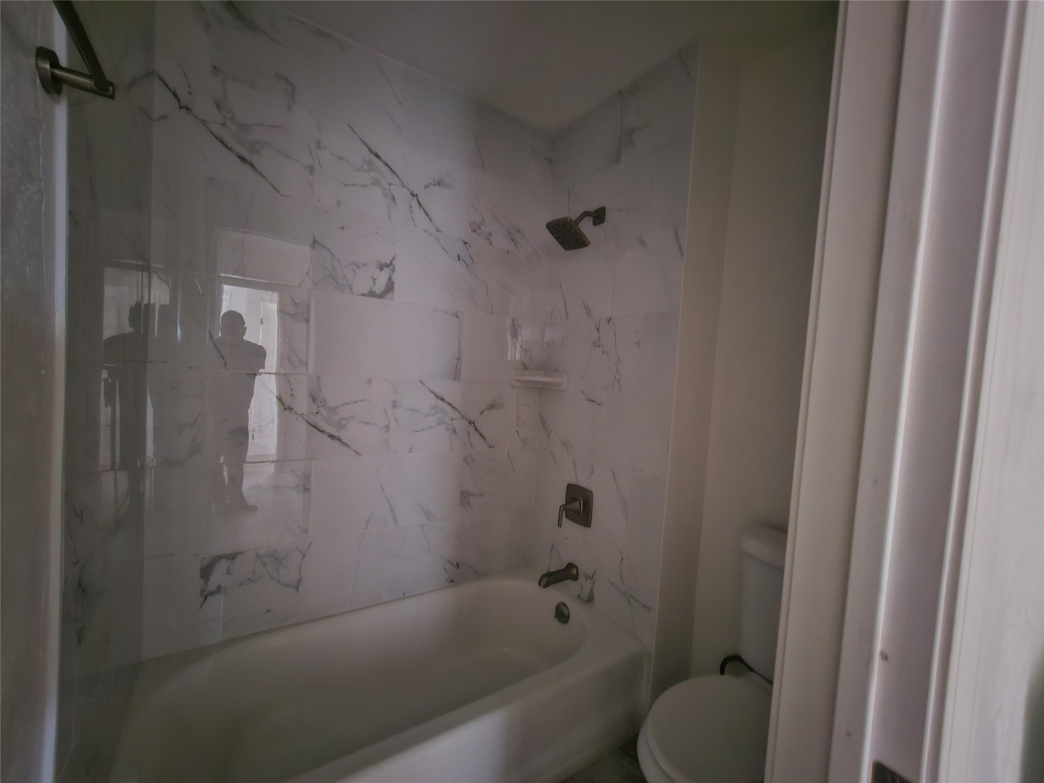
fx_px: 392
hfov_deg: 106.2
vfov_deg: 89.9
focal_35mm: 13
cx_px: 522
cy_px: 392
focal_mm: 2.2
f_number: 2.2
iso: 1250
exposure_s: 1/8
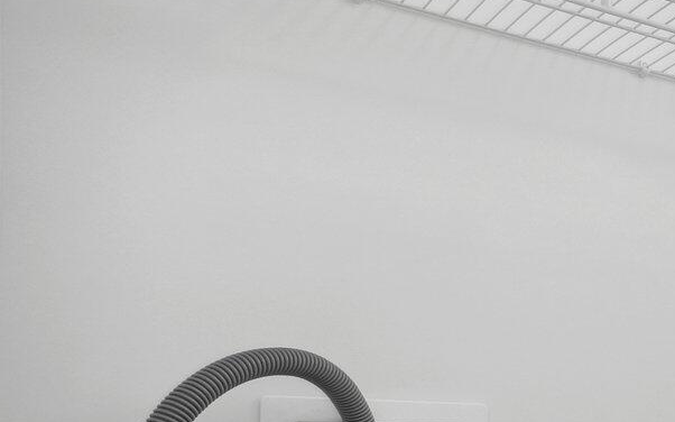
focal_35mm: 52
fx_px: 956
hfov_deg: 25.0
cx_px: 1103
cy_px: 446
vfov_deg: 23.5
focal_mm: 10
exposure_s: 1/30
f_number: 9
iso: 400
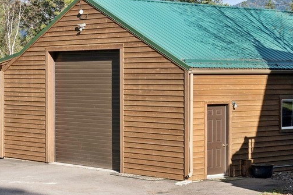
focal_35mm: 102
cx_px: 101
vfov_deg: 13.4
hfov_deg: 20.0
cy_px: 59
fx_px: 830
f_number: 6.3
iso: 200
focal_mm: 38
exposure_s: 1/640
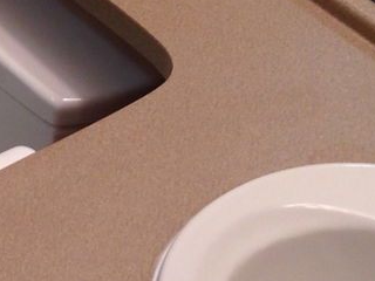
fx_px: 1787
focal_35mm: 165
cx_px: -154
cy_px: 37
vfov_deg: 9.0
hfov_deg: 11.6
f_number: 2.4
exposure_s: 1/30
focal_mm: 4.12
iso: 50
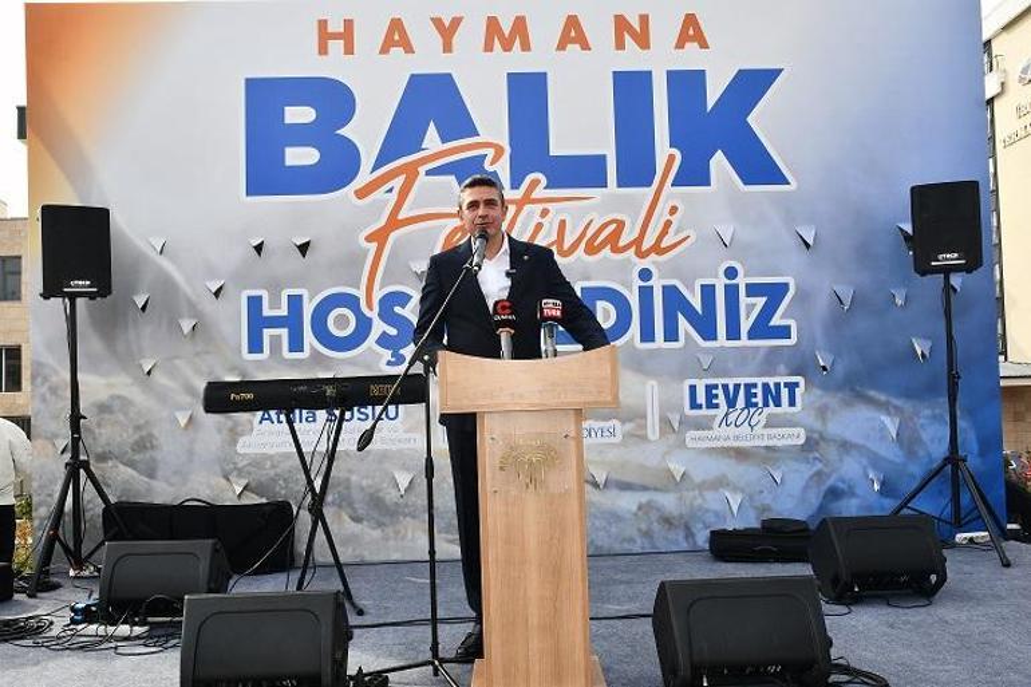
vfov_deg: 38.9
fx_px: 973
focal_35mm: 34
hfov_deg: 55.8
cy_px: 344
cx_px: 516
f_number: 9.5
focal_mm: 23
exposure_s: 1/125
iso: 200
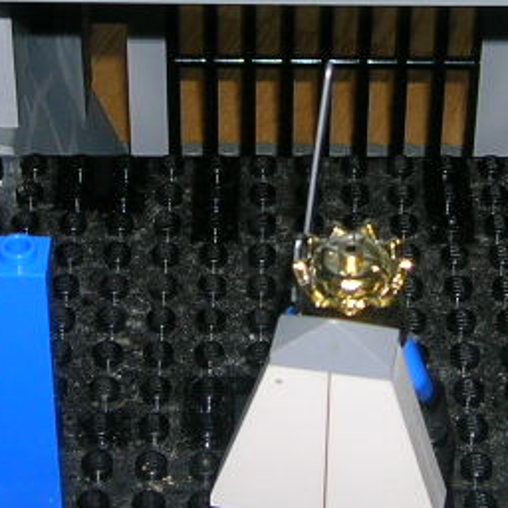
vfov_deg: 14.4
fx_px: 1992
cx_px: 319
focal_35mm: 120
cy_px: 95
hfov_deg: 14.5
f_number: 2.9
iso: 50
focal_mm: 5.7
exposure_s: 1/60.1
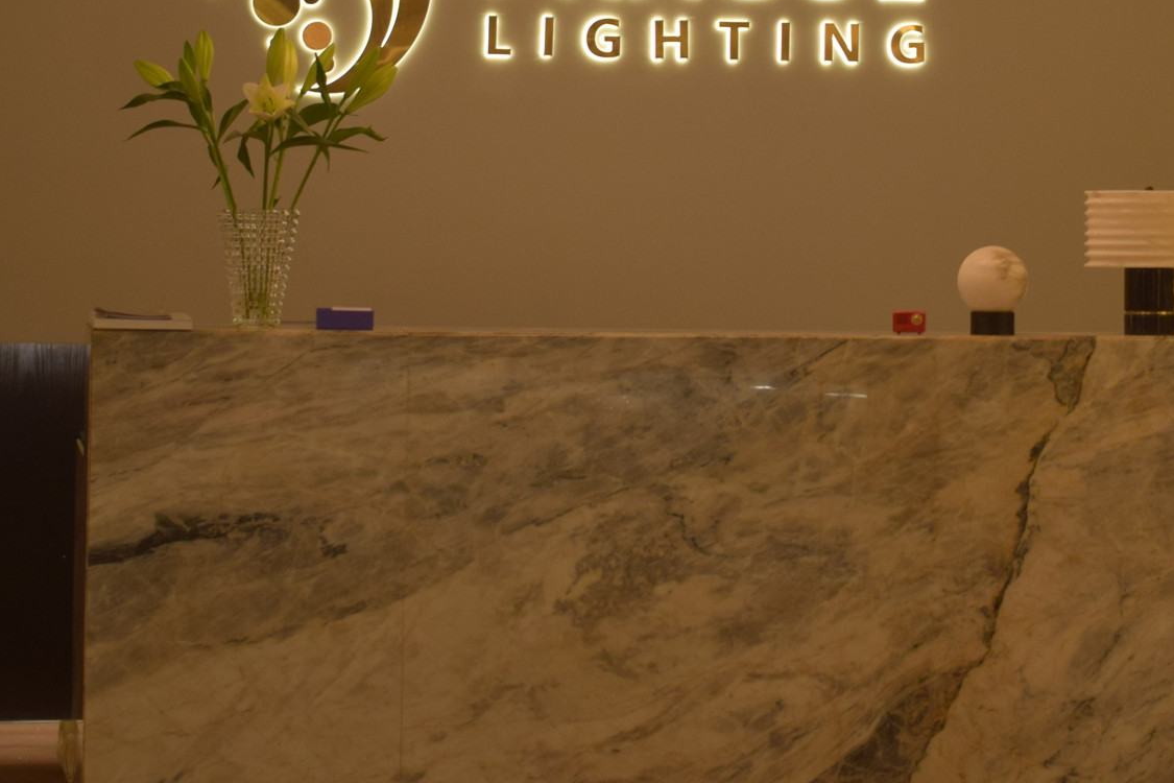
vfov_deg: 12.1
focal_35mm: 112
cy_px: 6
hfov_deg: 18.2
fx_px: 3652
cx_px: 746
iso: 360
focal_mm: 28
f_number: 4.2
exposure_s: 1/60
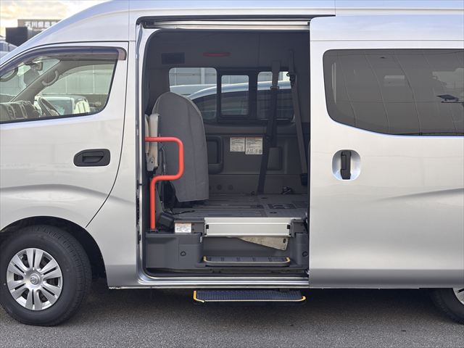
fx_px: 697
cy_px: 174
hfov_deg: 36.8
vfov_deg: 28.0
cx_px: 232
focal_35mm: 52
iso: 32
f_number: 1.6
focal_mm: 5.96
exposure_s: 1/233
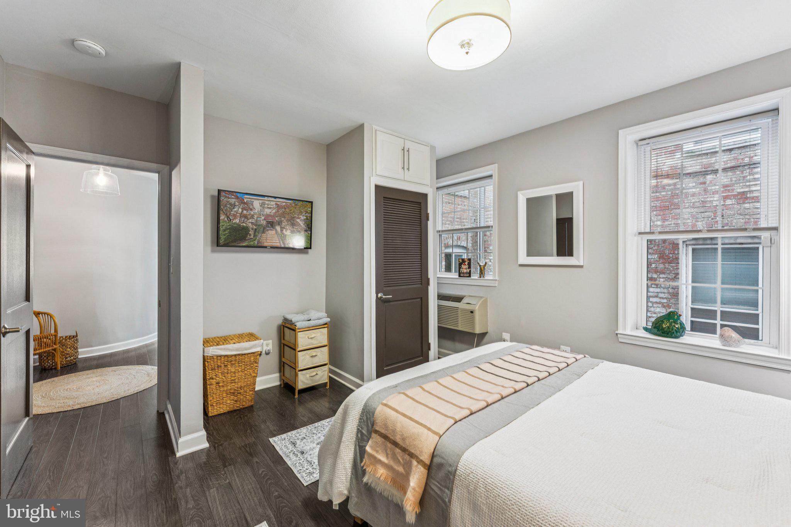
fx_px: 308
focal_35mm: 14
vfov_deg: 81.2
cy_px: 264
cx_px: 396
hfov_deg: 104.3
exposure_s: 1/2.5
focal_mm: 14
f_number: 8
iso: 200
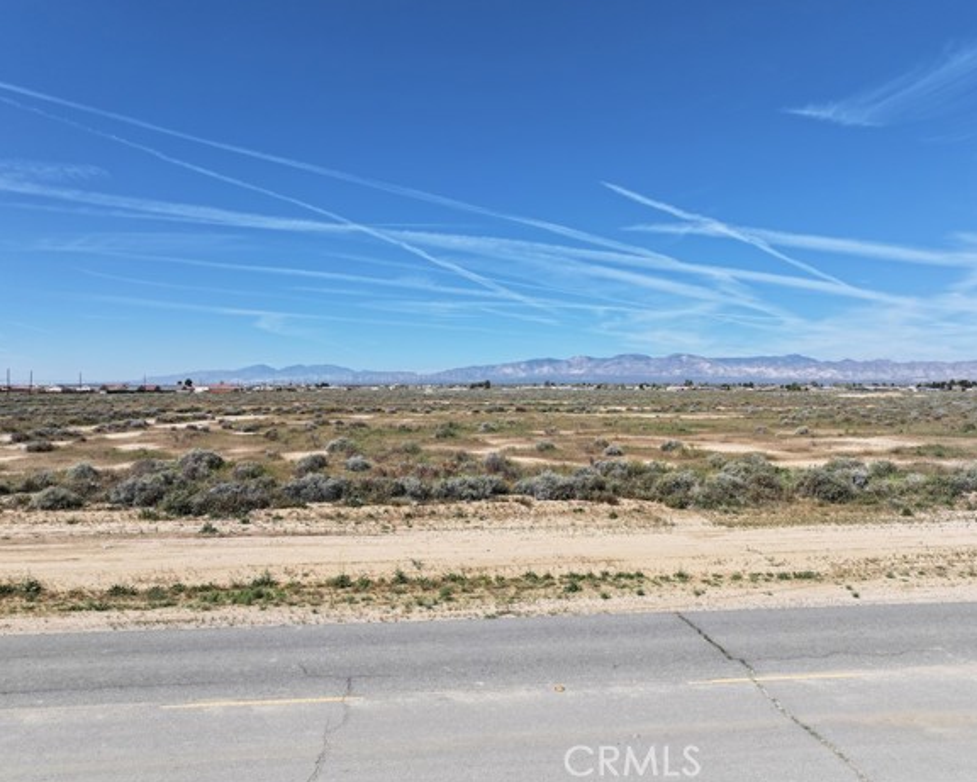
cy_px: 379
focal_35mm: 26
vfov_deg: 54.9
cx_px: 509
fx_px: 752
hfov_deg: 66.0
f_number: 2.8
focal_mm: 12.29
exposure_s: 1/2000
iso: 100
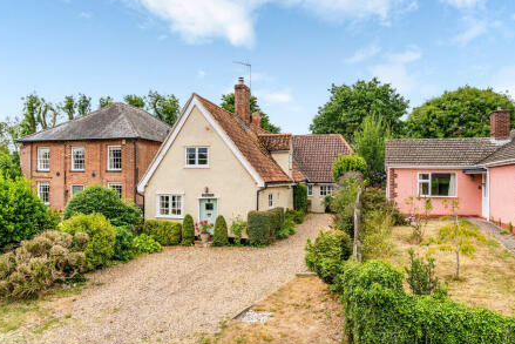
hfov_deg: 69.4
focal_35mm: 26
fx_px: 372
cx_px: 249
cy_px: 167
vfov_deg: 49.6
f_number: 8
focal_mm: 24
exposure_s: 1/1250
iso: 640
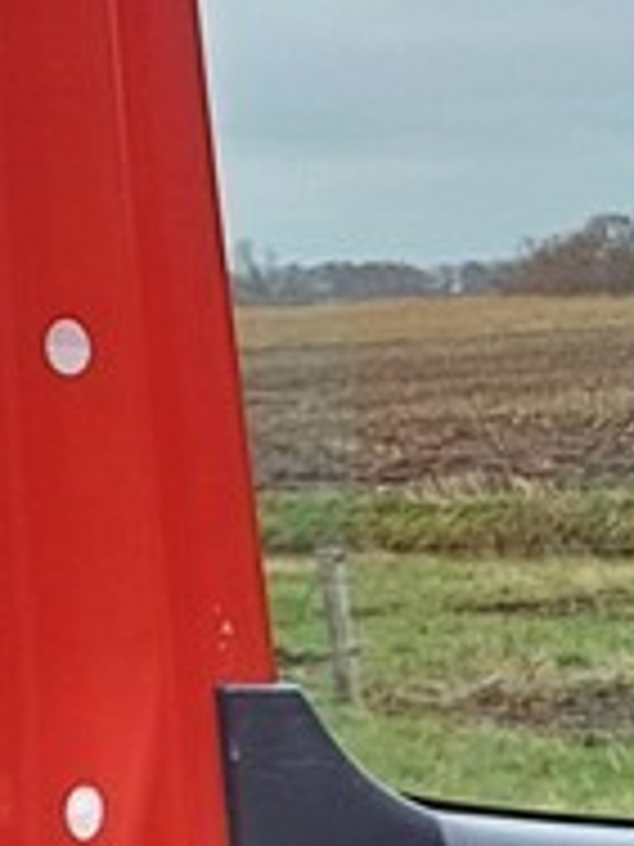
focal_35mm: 136
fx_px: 3321
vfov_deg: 14.3
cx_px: 1700
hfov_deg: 9.3
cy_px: 810
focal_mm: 4.65
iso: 50
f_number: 1.8
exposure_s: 1/186
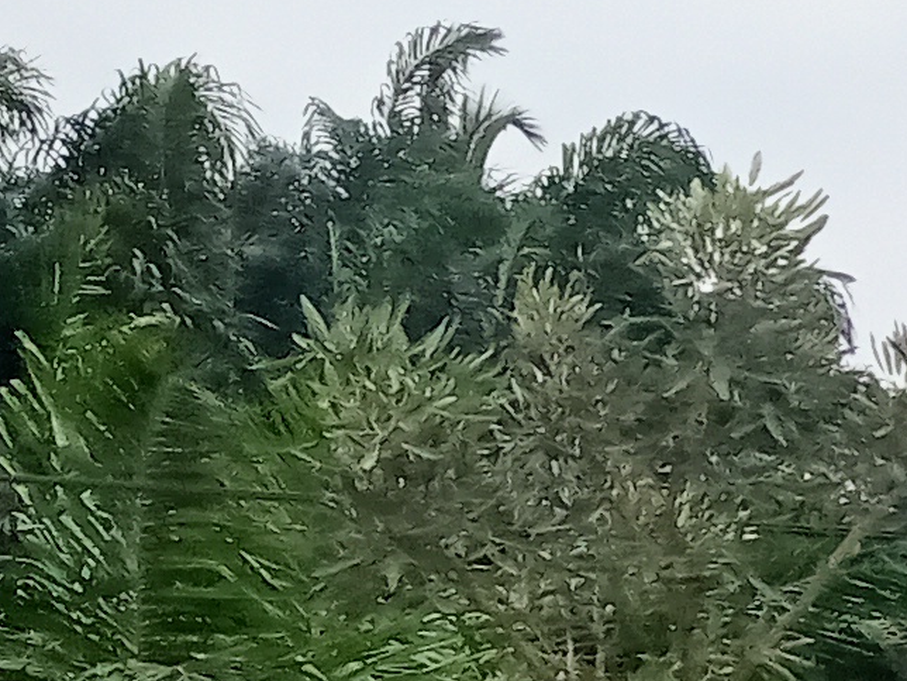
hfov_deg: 8.7
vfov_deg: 8.1
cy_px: 816
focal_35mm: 181
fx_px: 4743
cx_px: 2839
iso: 112
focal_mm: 3.37
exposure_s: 1/1815
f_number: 2.2
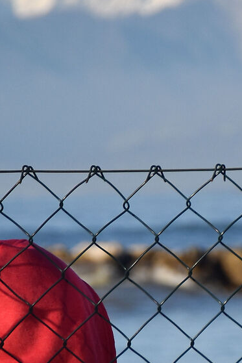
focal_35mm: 721
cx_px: 290
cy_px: 329
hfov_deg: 1.9
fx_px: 7265
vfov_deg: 2.9
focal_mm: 112
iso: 200
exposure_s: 1/500
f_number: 5.6
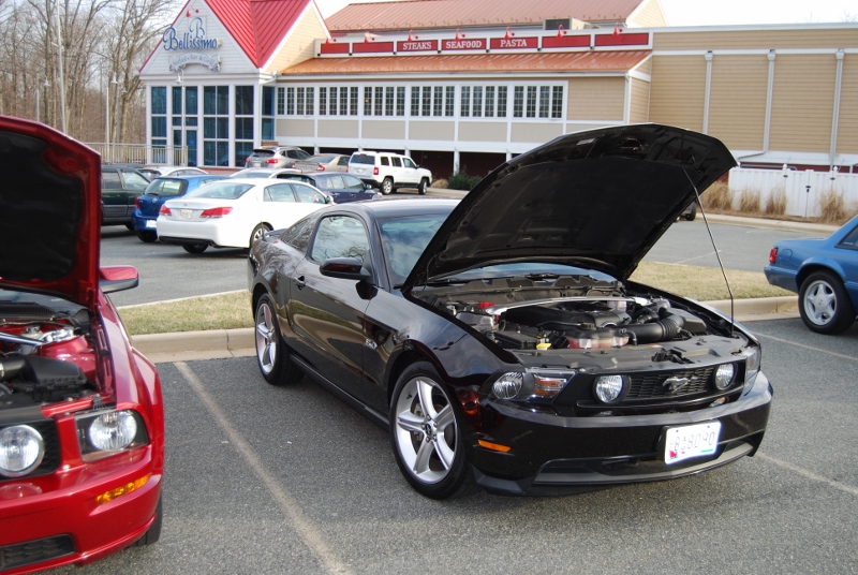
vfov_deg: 34.3
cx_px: 429
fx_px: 931
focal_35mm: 39
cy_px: 288
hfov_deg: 49.5
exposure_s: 1/125
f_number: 4.2
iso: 110
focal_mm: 26
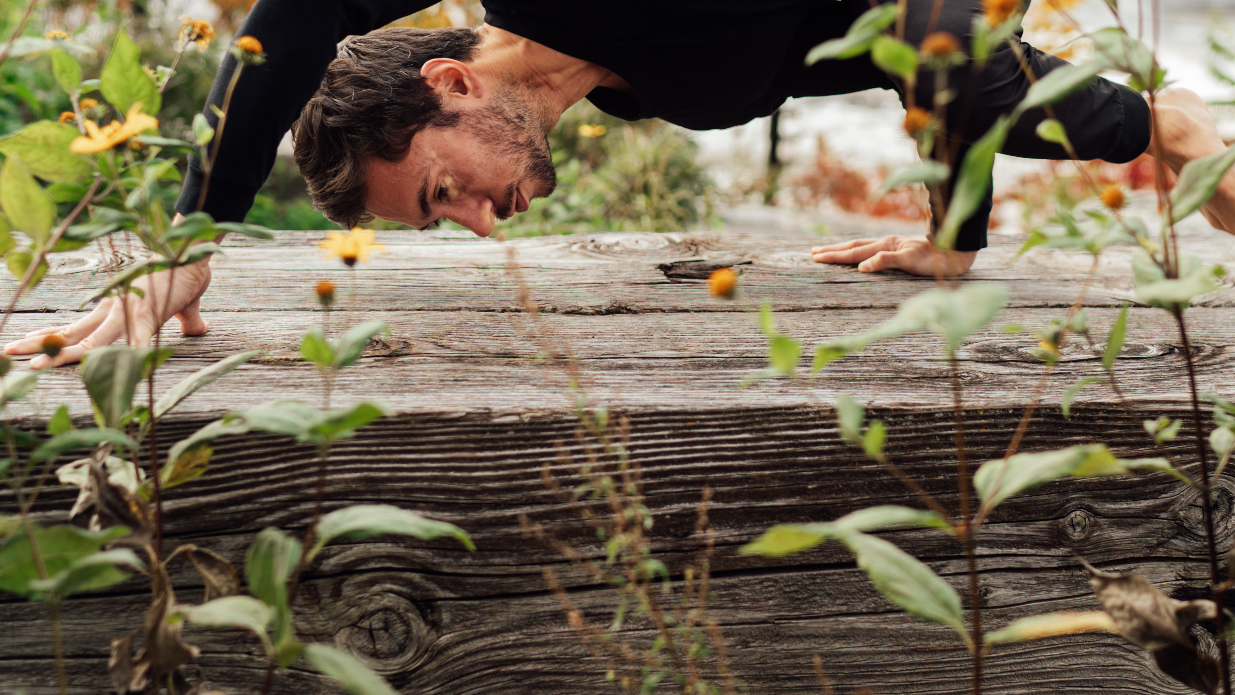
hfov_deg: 35.3
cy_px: 98
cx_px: 769
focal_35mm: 59
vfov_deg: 20.1
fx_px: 1932
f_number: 2
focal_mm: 35
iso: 80
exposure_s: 1/320
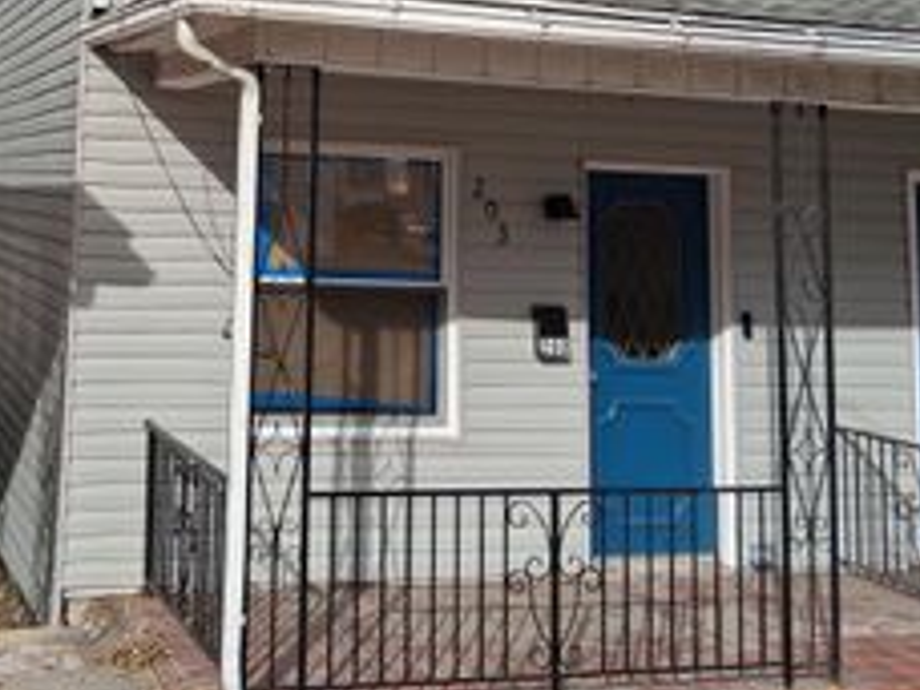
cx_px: 222
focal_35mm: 57
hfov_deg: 33.1
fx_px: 1515
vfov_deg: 24.4
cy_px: -6
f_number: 1.8
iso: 25
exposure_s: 1/704
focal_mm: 3.98
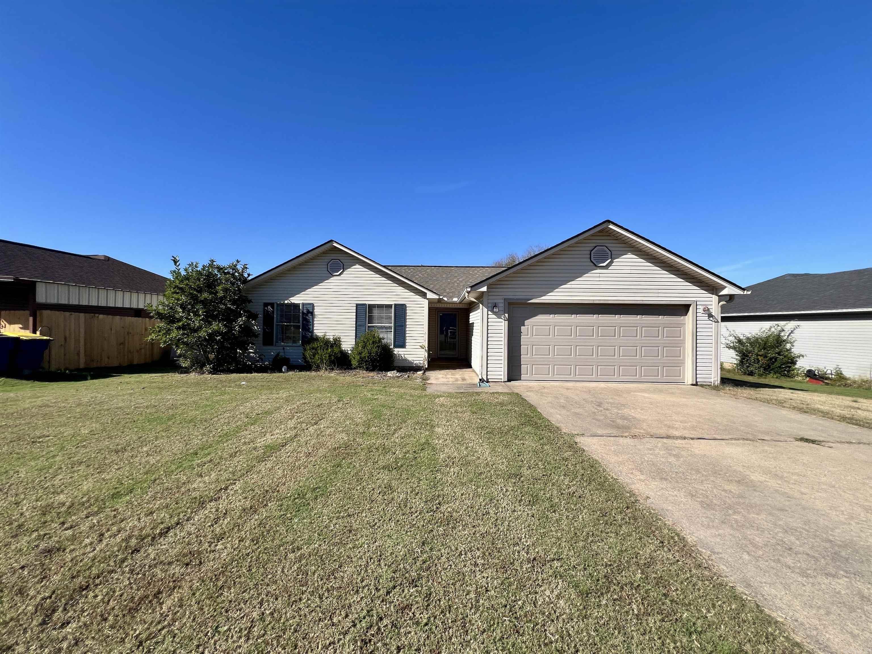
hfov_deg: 106.2
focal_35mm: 13
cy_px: 327
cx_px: 436
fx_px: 327
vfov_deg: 89.9
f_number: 1.8
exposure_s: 1/1727
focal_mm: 1.57
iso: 32
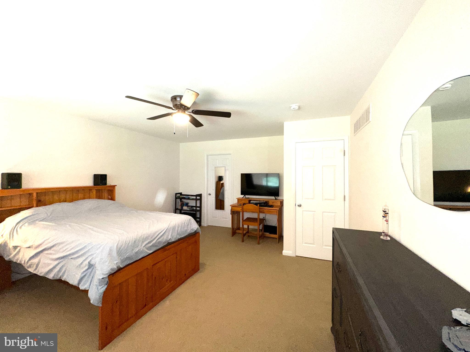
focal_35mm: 14
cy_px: 176
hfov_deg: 102.1
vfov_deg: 85.7
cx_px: 235
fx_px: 190
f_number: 2.2
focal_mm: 2.22
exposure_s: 1/60
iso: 160
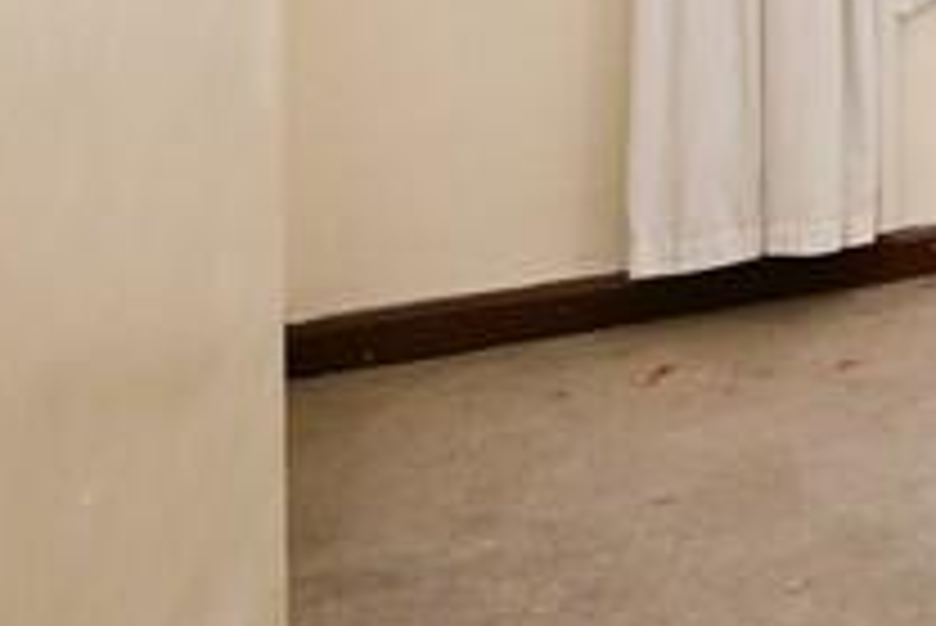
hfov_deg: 19.2
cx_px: 1818
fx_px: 1795
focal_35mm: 69
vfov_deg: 17.6
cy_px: -336
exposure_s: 1/60
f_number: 4
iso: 400
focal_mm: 14
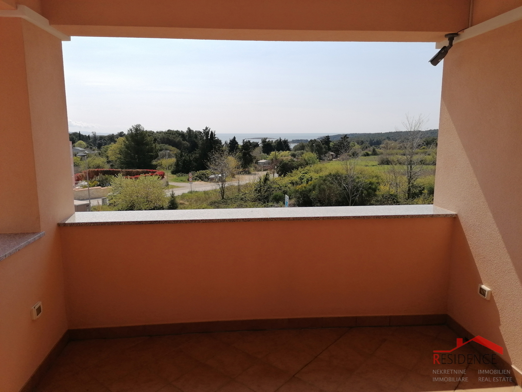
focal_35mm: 27
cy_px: 196
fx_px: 407
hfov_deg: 65.3
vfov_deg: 51.4
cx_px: 261
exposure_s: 1/2083
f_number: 1.8
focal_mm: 4.75
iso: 50
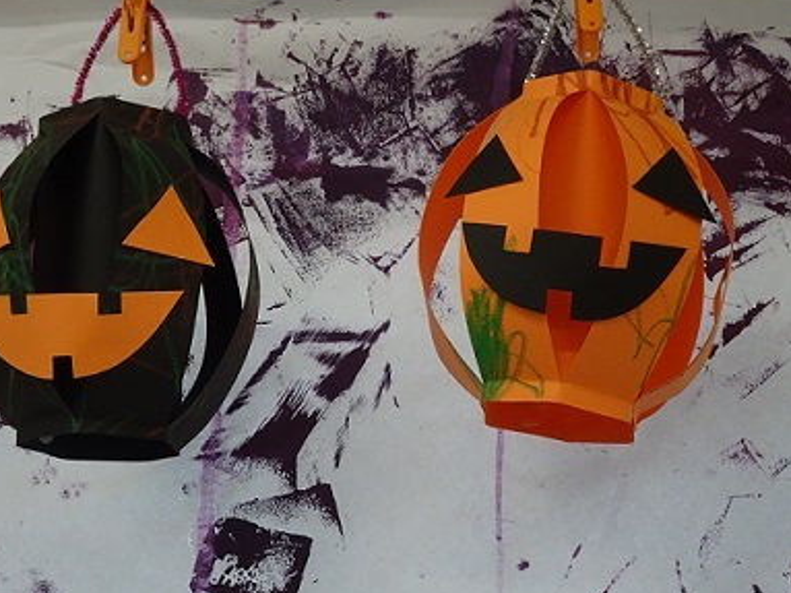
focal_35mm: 69
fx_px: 1576
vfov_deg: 21.3
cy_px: 316
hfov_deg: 28.1
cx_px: 345
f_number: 4.5
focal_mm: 10.23
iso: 640
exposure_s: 1/60
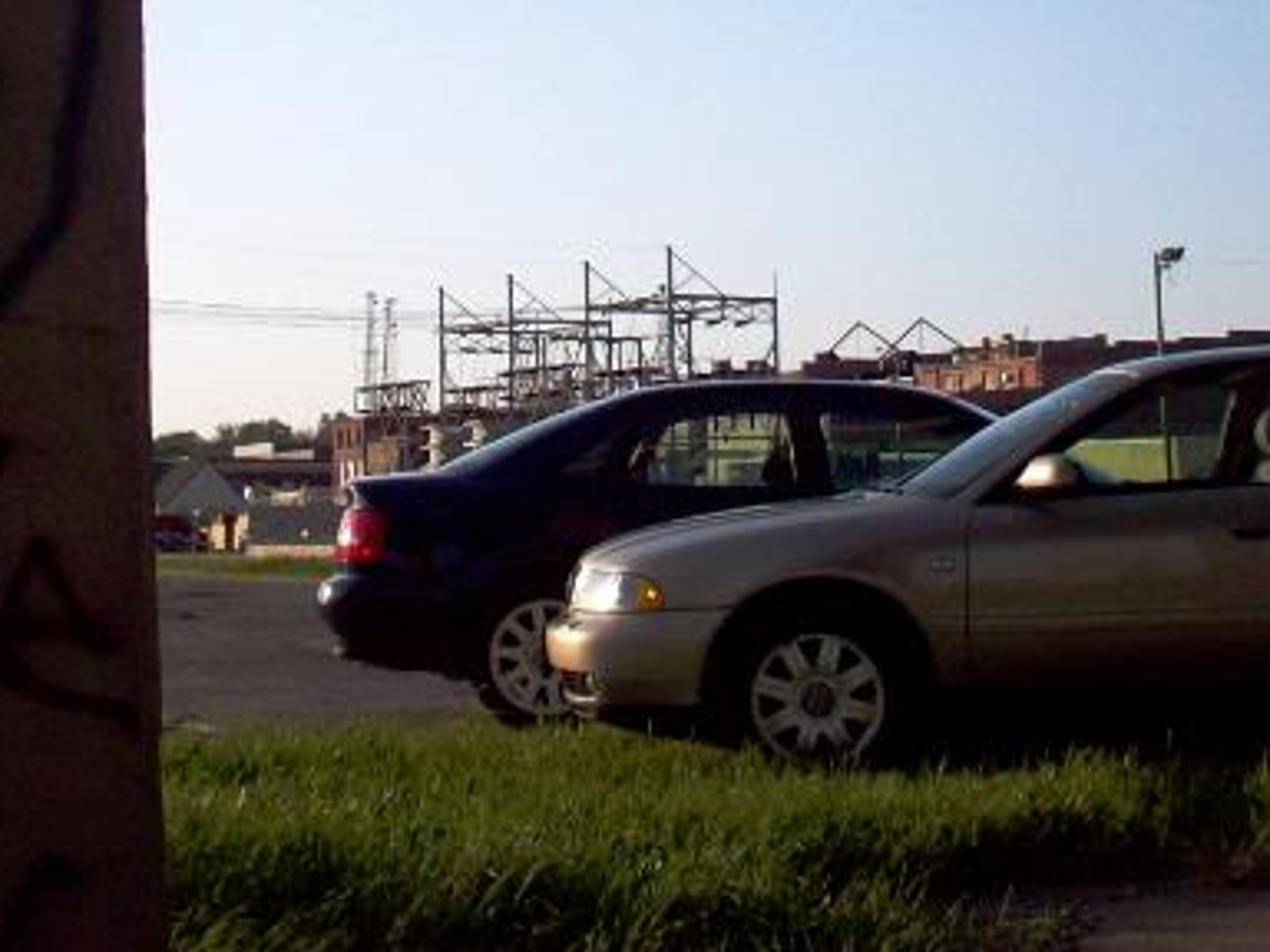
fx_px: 2825
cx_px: 665
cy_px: -13
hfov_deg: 25.3
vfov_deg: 18.6
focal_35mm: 77
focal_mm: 6.2
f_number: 5.6
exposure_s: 1/337
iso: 80
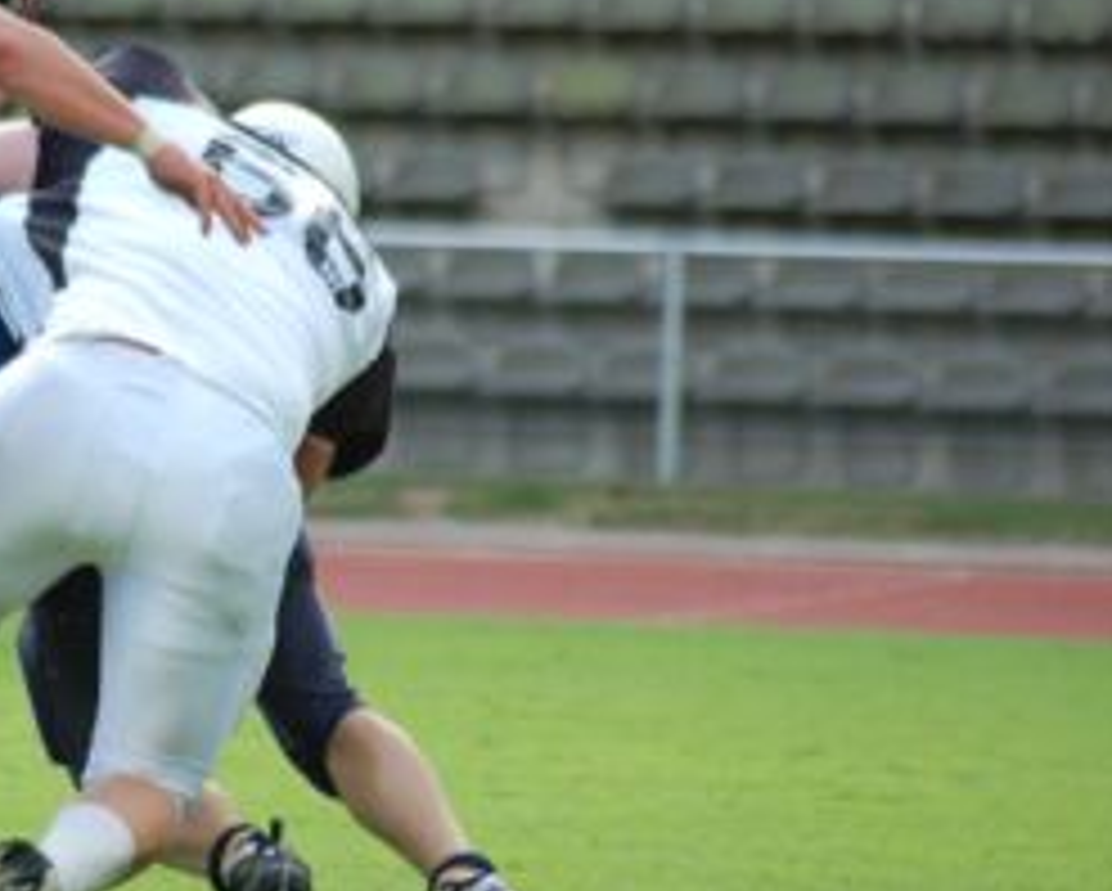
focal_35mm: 618
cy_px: 315
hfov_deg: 3.1
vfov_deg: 2.5
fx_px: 20355
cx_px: 142
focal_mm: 240
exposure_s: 1/500
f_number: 5.3
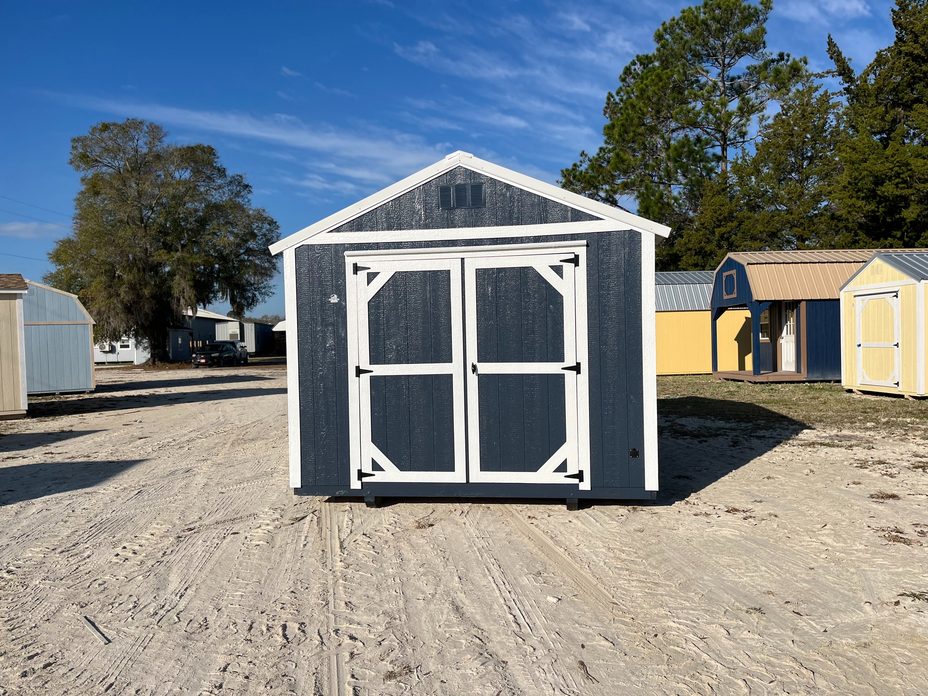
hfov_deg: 67.3
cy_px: 348
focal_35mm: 26
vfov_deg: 53.1
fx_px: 697
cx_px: 464
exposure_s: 1/7874
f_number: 1.6
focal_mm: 5.1
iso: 50
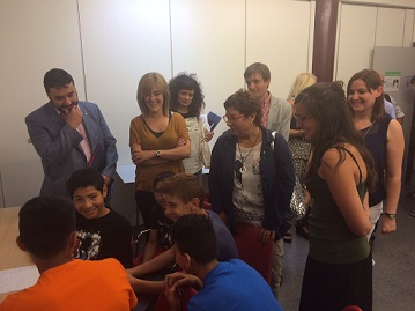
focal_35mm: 29
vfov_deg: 48.2
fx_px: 348
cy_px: 156
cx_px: 208
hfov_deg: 61.7
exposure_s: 1/33
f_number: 2.2
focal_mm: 4.15
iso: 50
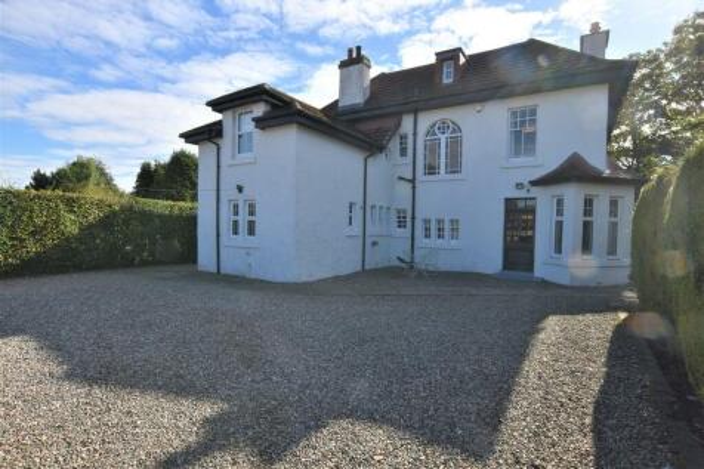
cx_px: 352
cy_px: 234
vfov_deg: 50.4
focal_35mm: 26
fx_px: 498
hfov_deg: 70.5
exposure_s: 1/200
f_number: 10
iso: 100
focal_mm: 17
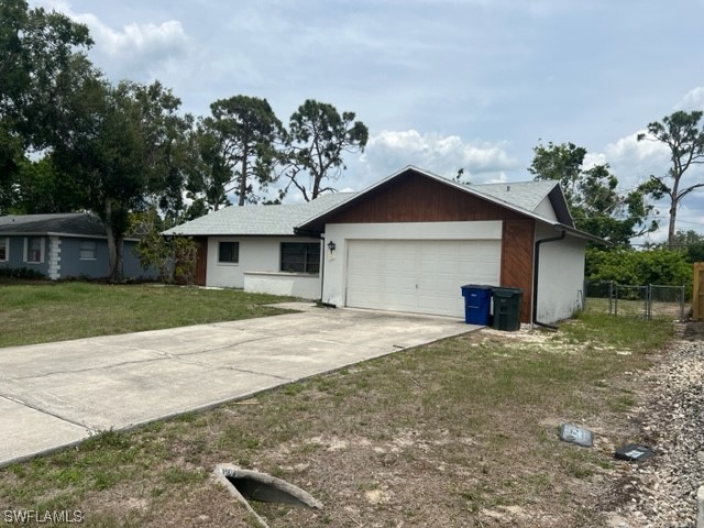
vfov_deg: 53.1
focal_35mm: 26
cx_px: 352
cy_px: 264
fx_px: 529
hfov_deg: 67.3
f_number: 1.5
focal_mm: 5.7
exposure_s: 1/8696
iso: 50
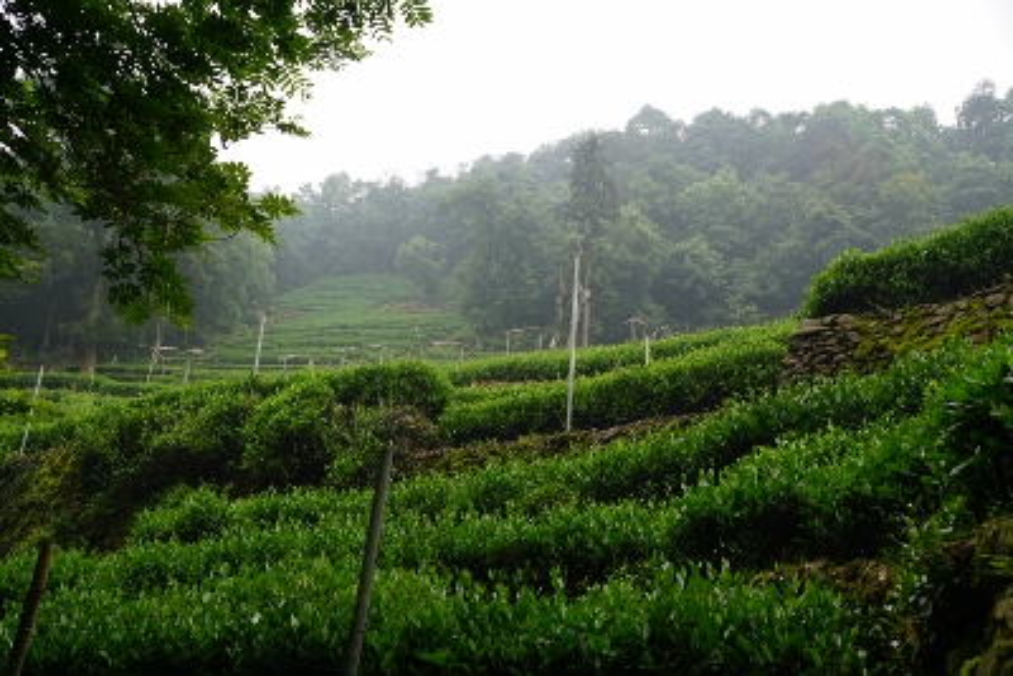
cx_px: 506
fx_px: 1098
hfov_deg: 49.5
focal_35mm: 39
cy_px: 338
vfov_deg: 34.2
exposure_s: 1/100
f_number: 6.3
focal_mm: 26
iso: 100
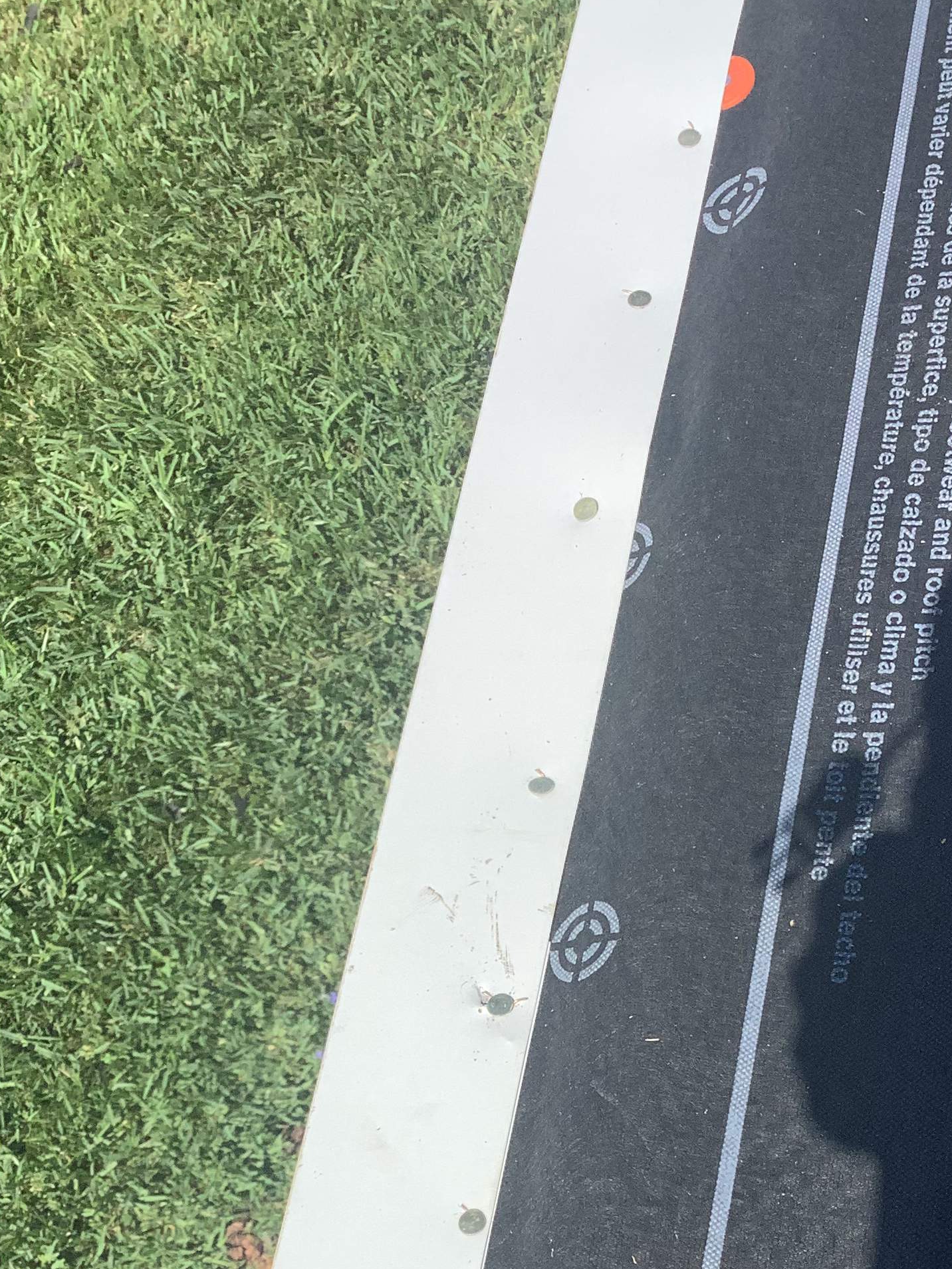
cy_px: 1006
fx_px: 1943
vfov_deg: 35.1
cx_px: 542
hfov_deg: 27.5
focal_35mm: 53
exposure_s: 1/1597
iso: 25
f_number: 2.4
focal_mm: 3.3
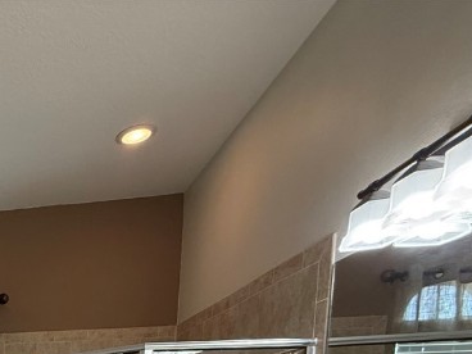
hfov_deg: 35.7
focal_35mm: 39
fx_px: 532
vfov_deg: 28.3
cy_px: 490
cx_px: -113
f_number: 2.2
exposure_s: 1/120
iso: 250
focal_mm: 2.22
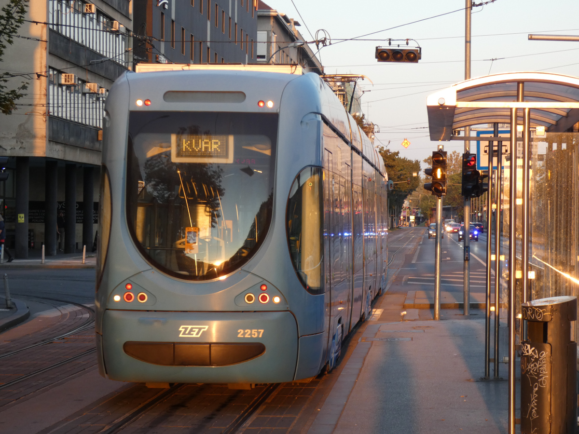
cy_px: 217
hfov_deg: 17.6
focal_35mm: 112
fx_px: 1873
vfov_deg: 13.2
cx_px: 290
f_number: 5
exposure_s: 1/80
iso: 125
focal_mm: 20.1
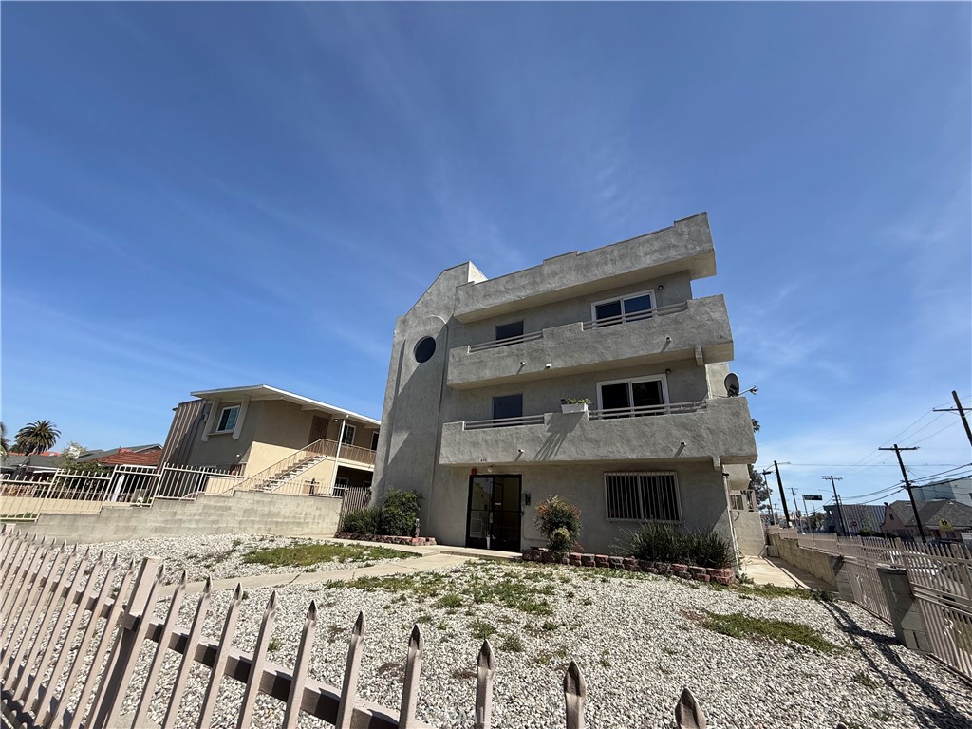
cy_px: 364
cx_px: 486
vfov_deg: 85.7
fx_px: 393
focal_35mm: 14
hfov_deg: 102.1
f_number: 2.2
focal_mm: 2.22
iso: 50
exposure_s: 1/1901
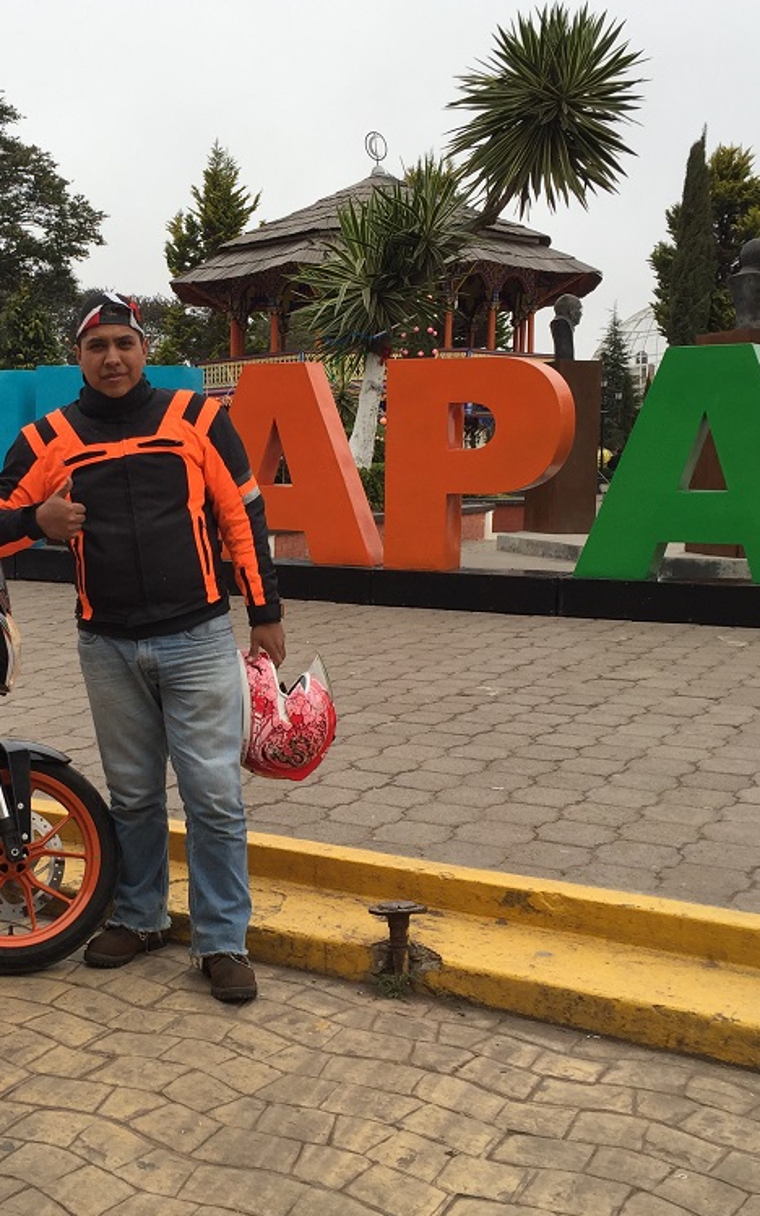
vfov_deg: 47.2
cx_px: 171
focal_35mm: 42
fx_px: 1392
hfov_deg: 29.9
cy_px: 606
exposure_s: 1/618
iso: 32
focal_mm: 4.15
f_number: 2.2
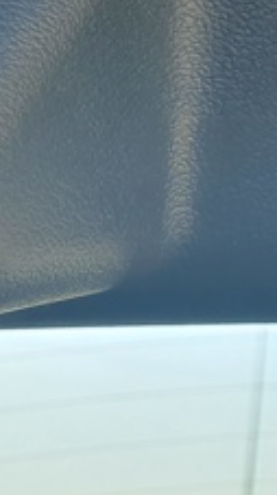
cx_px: 728
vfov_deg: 19.8
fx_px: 1311
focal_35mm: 100
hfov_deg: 10.1
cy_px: -137
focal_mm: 4.32
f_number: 2.4
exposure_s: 1/119
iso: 50
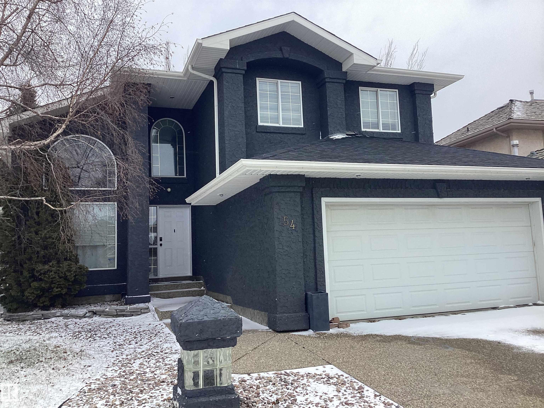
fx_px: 487
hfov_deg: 58.4
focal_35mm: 31
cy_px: 204
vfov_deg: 45.4
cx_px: 272
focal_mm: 3.3
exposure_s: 1/1031
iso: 25
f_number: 2.4
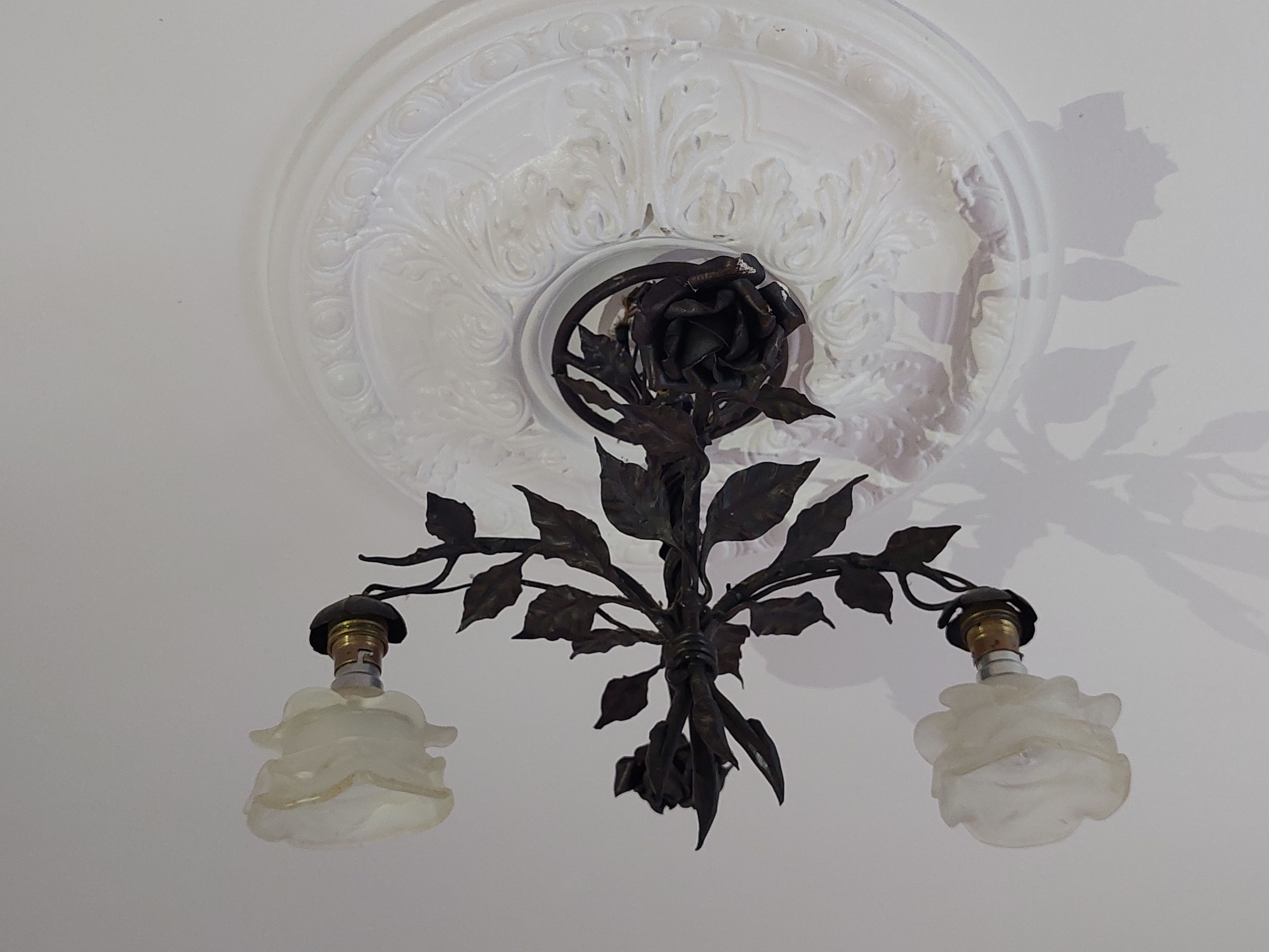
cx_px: 634
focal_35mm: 24
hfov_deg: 71.6
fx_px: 880
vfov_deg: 56.8
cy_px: 476
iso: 400
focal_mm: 5.23
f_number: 1.8
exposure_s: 1/50
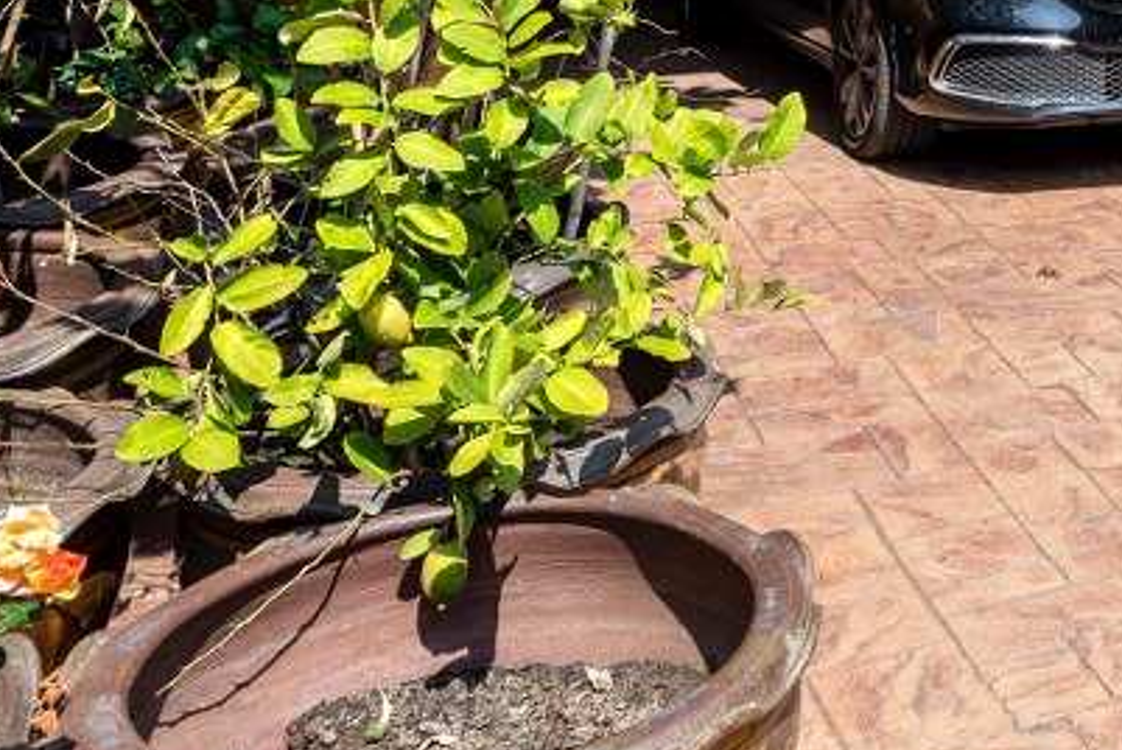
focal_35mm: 53
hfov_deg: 31.3
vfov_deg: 23.0
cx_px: 1367
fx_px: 1640
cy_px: -220
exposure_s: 1/200
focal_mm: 16.5
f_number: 8
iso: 100
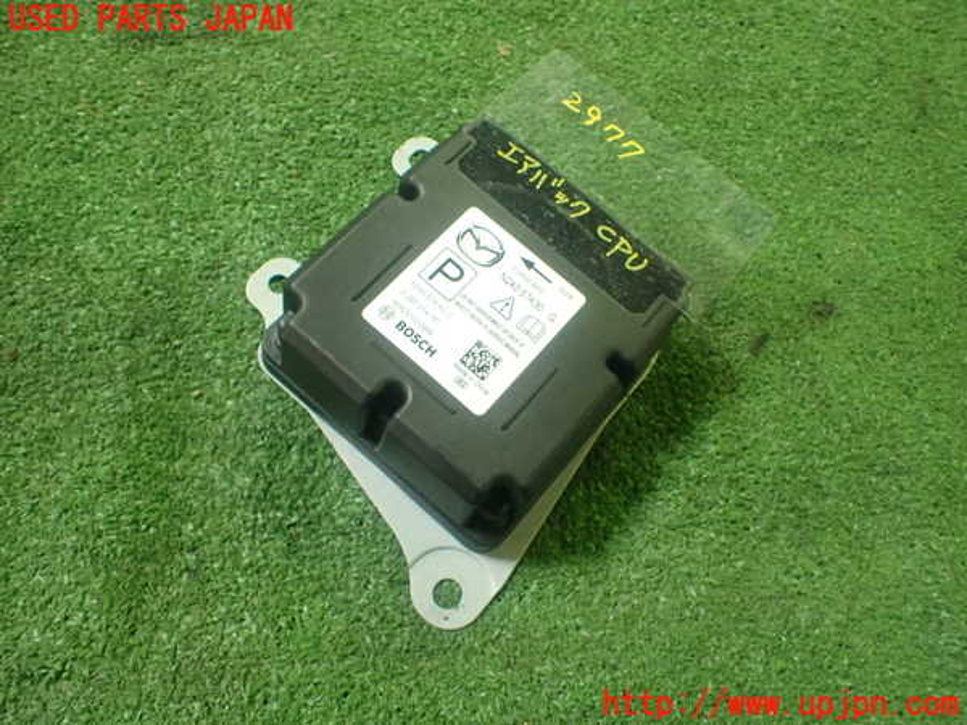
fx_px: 838
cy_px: 362
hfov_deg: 60.0
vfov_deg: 46.8
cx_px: 484
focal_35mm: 30
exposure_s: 1/125
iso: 800
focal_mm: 5.4
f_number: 2.3
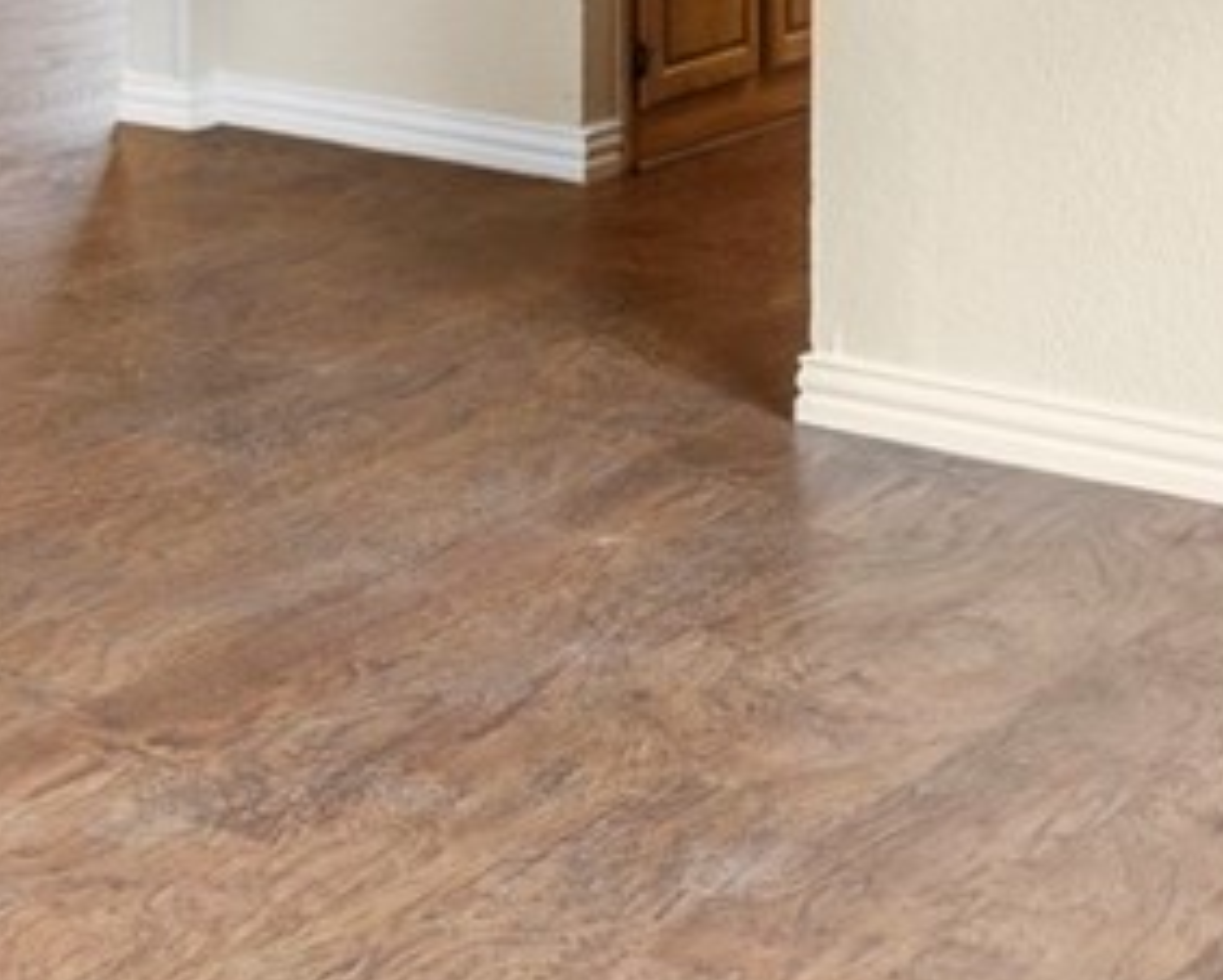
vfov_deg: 14.0
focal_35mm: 101
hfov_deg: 17.2
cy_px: -620
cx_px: -601
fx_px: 3658
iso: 640
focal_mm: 14
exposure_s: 1/5
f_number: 9
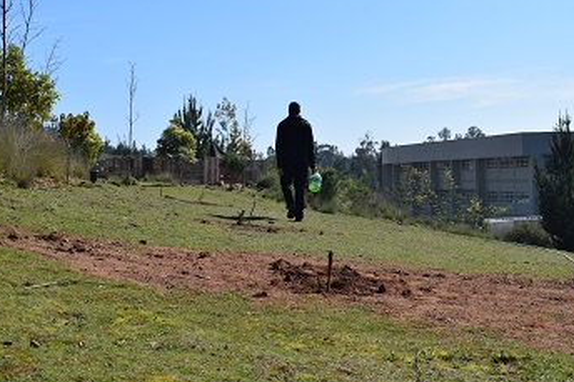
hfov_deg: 31.9
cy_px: 216
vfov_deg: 21.5
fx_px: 1004
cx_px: 305
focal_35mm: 63
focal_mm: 34
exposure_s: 1/400
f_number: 10
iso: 200
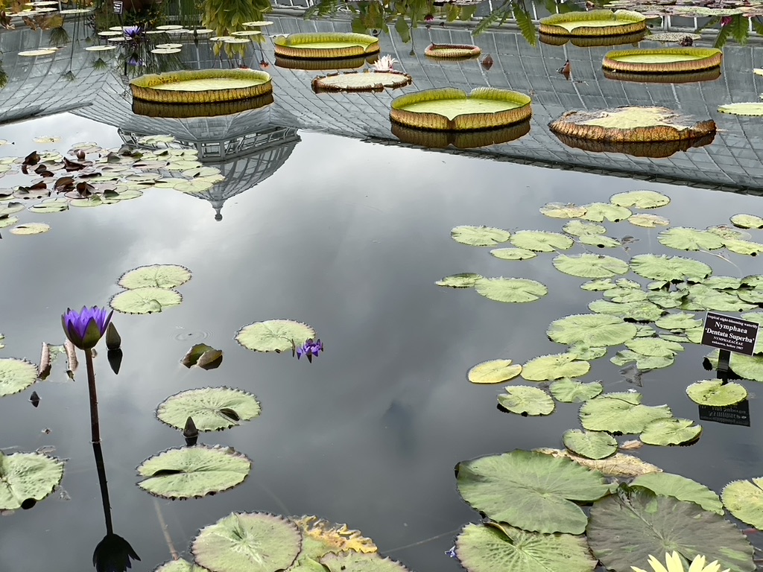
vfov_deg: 28.0
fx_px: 1146
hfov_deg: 36.8
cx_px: 382
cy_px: 286
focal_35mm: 52
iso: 20
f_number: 2
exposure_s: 1/727
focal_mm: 6
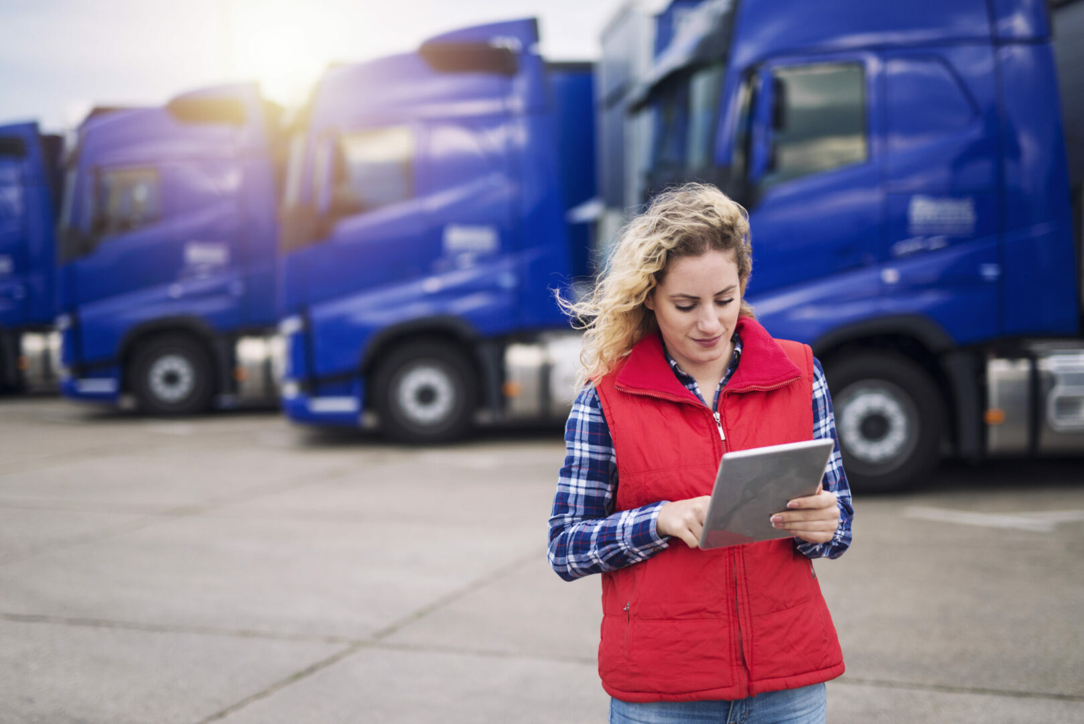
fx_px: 1506
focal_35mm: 50
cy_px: 362
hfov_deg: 39.6
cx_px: 542
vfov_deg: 27.0
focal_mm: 50
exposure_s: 1/6400
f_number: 1.6
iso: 320
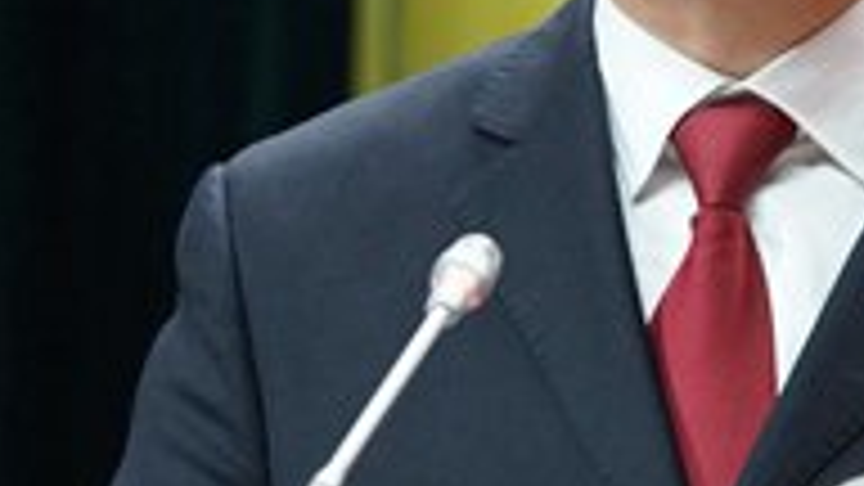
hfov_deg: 4.7
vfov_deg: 2.6
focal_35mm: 459
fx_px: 10516
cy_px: -36
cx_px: 702
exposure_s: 1/125
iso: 6400
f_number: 8
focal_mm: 140
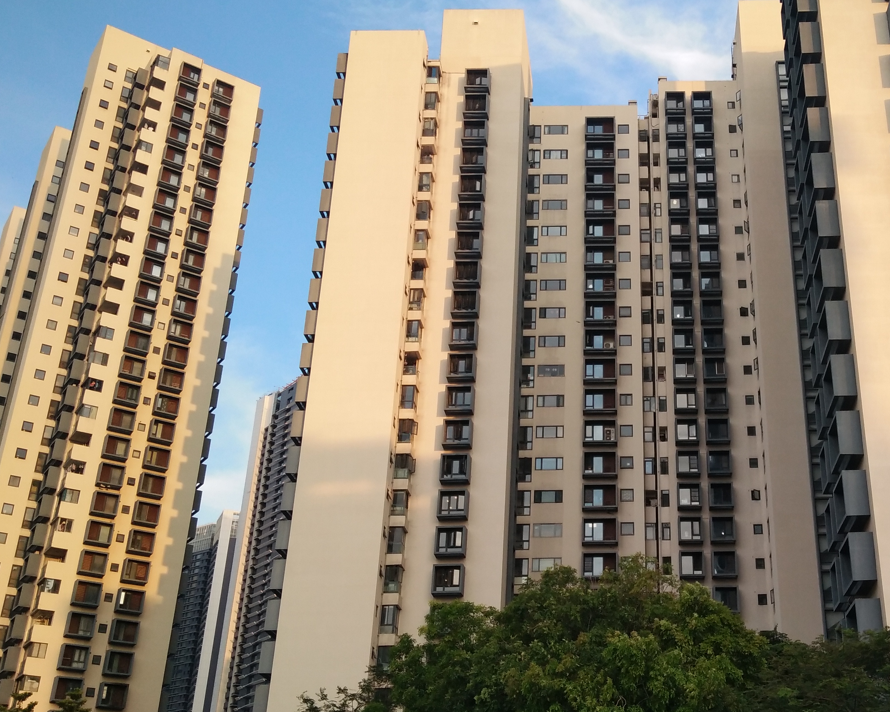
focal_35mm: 33
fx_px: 869
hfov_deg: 52.3
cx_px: 643
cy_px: 381
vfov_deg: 44.5
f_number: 2.2
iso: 50
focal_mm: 3.66
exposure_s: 1/257
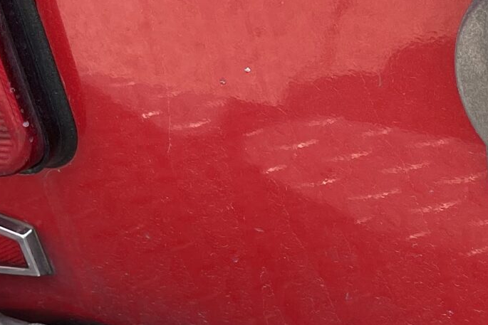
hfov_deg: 18.9
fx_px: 1369
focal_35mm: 101
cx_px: 616
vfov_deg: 12.9
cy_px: 475
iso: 32
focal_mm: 5.1
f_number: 1.6
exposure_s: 1/1618
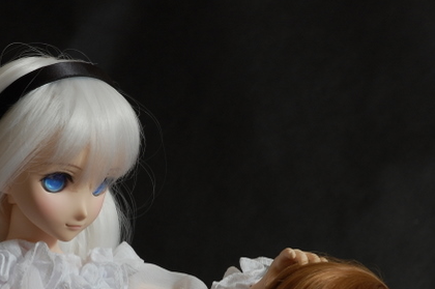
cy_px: 241
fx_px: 1617
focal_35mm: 134
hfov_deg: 15.3
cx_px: 204
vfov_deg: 10.2
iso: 200
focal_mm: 50
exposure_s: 1/125
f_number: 8
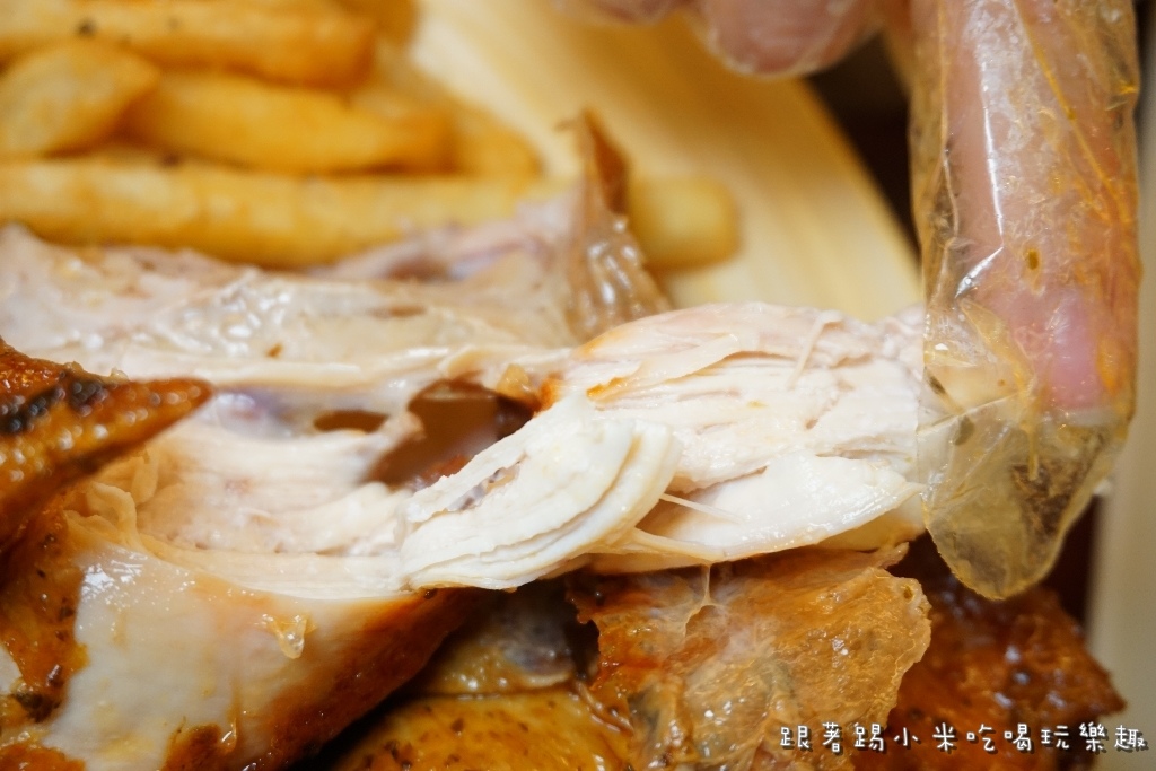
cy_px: 386
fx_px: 1397
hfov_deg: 45.0
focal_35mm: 44
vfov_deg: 30.9
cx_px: 578
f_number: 4.5
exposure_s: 1/60
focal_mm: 29
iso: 800
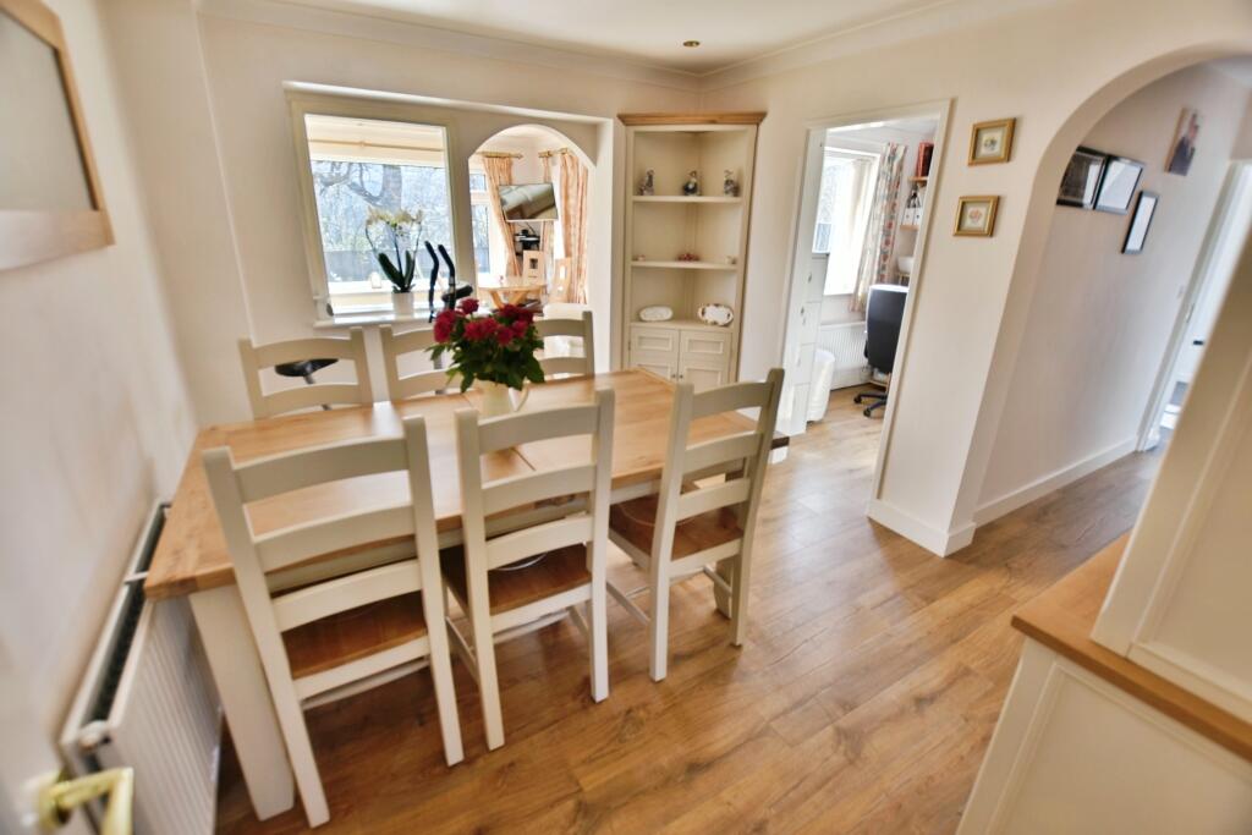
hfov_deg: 100.4
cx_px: 626
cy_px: 418
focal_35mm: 15
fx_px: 522
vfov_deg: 77.3
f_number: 3.5
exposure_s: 1/30
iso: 100
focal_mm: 10
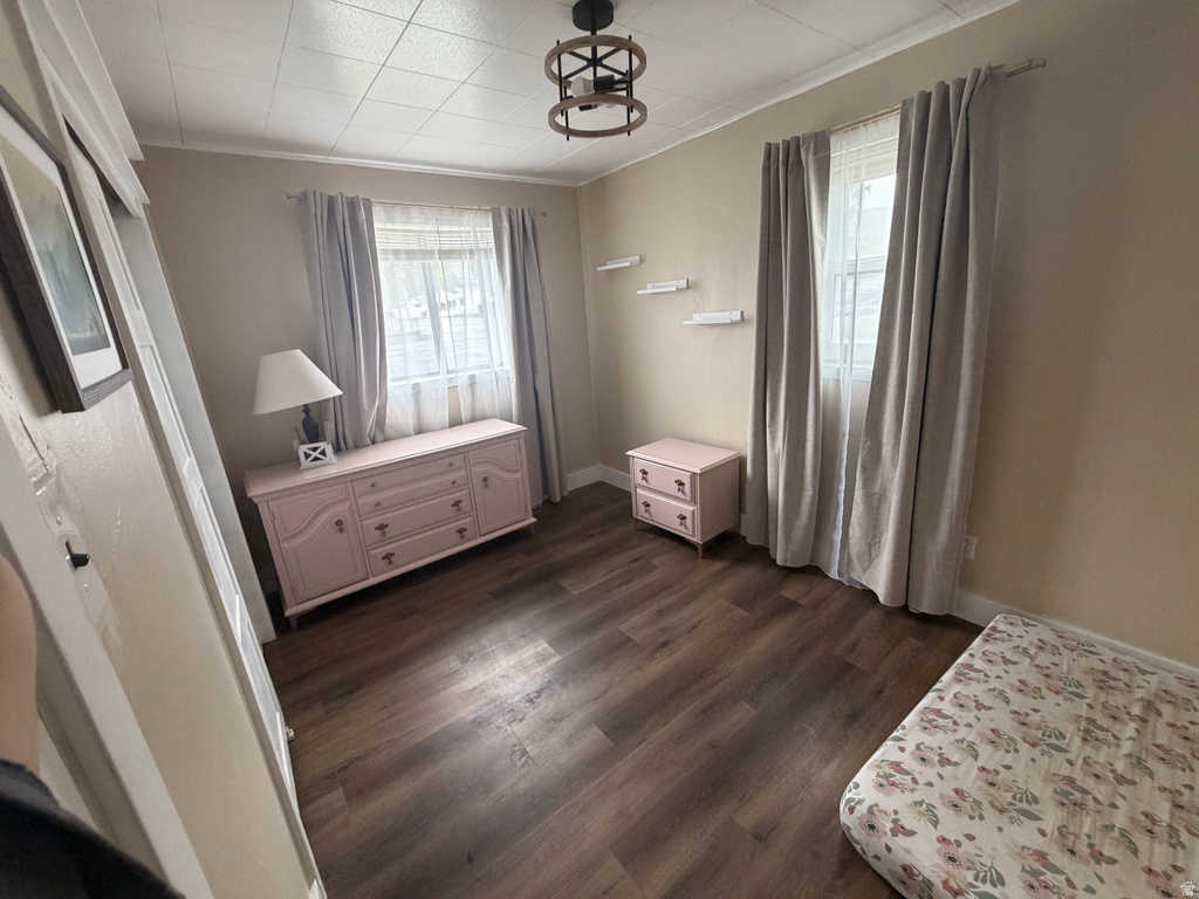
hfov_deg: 102.1
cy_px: 450
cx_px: 600
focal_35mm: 14
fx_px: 485
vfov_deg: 85.7
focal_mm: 2.22
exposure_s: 1/84
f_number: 2.2
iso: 320
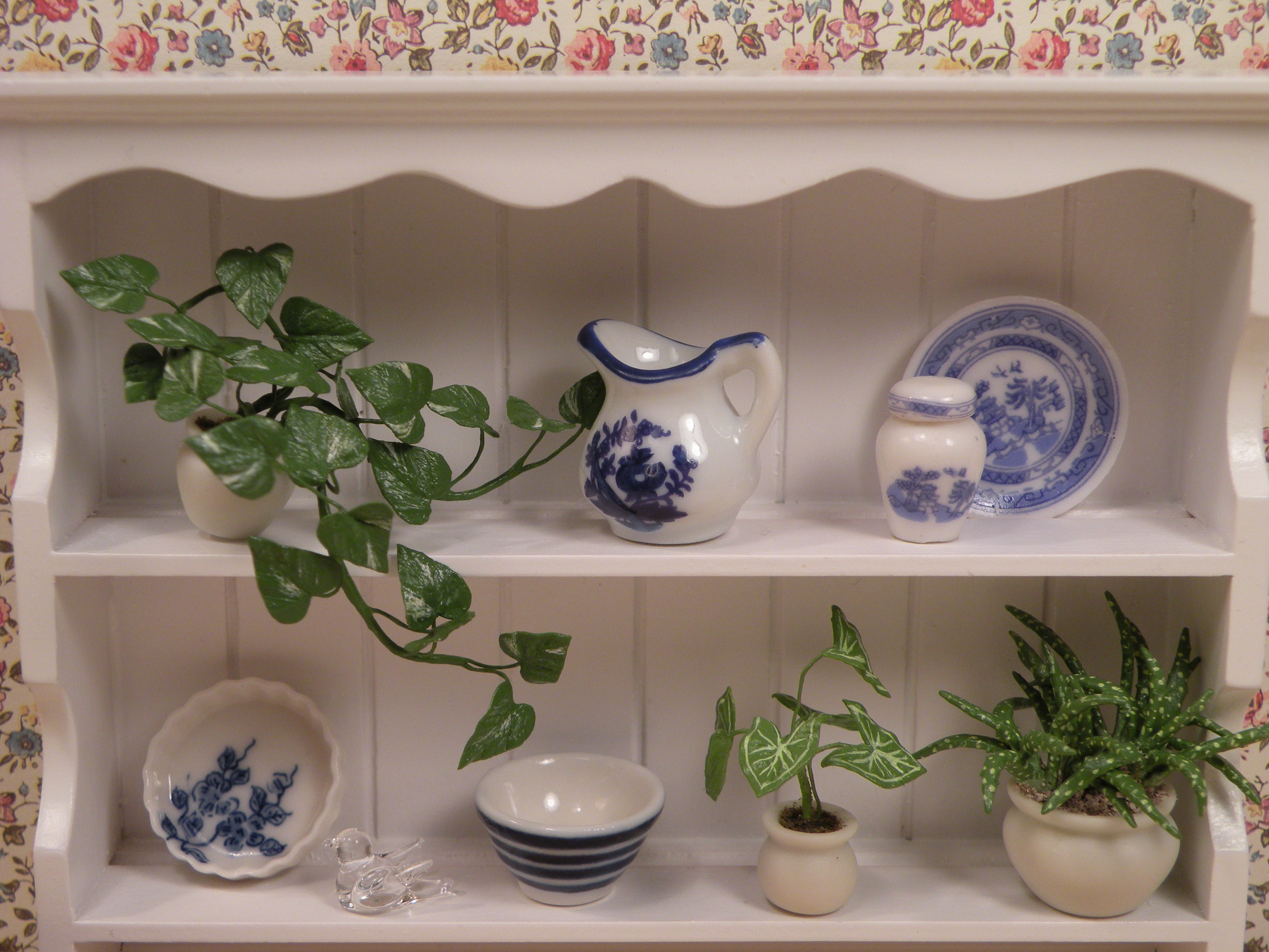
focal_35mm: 56
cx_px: 634
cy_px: 476
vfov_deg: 26.1
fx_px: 2053
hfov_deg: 34.3
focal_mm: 9.8
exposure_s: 1/60
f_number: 3.5
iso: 115
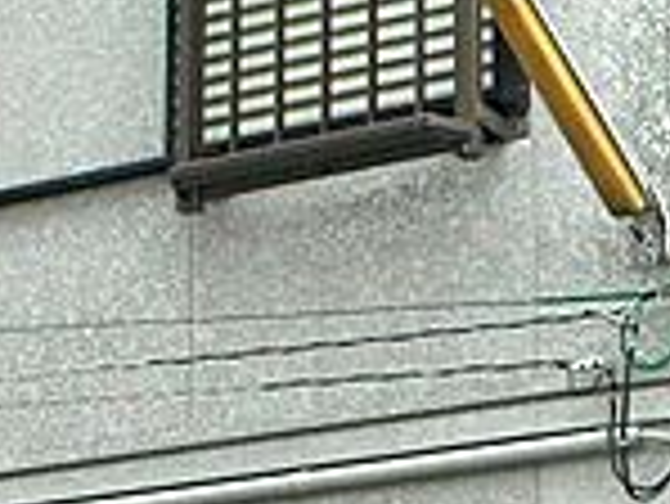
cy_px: 558
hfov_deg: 13.4
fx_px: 2828
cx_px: 643
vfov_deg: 10.1
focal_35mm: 146
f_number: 4
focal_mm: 6.3
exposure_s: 1/400
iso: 80
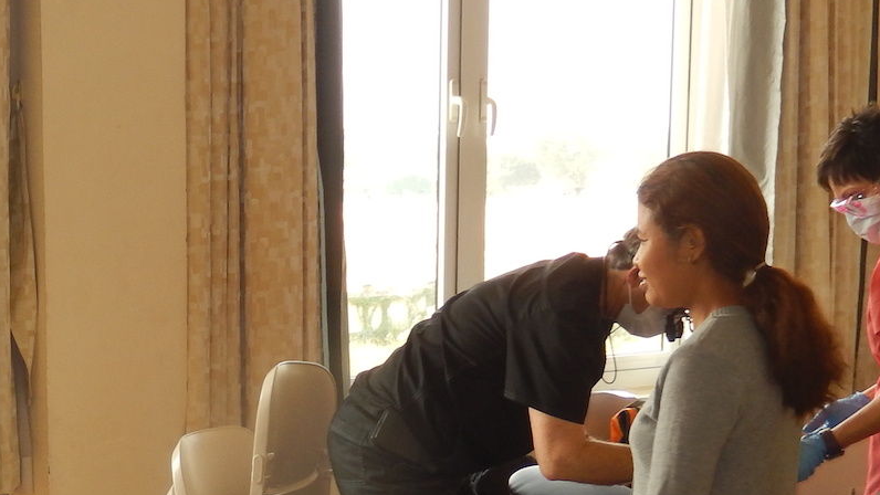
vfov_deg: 11.6
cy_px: 678
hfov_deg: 20.5
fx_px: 2357
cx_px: 19
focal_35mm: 101
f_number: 4.2
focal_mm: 7.3
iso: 125
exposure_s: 1/80
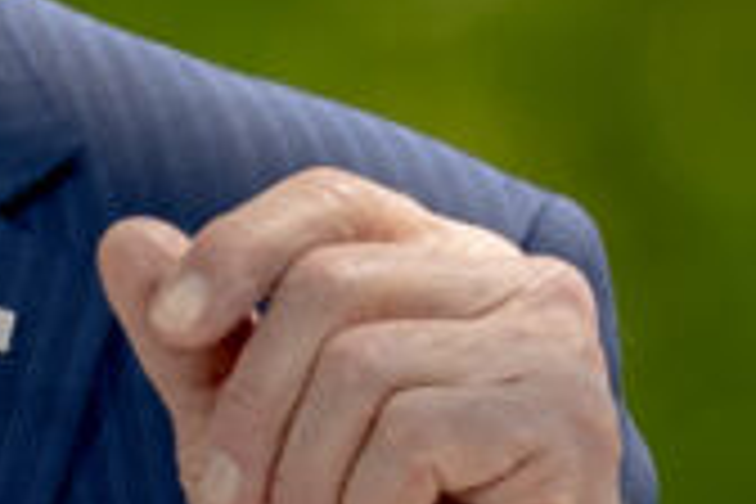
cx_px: -720
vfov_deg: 1.0
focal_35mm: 1429
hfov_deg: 1.4
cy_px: -11
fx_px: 30007
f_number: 2.8
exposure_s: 1/640
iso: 160
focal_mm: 200
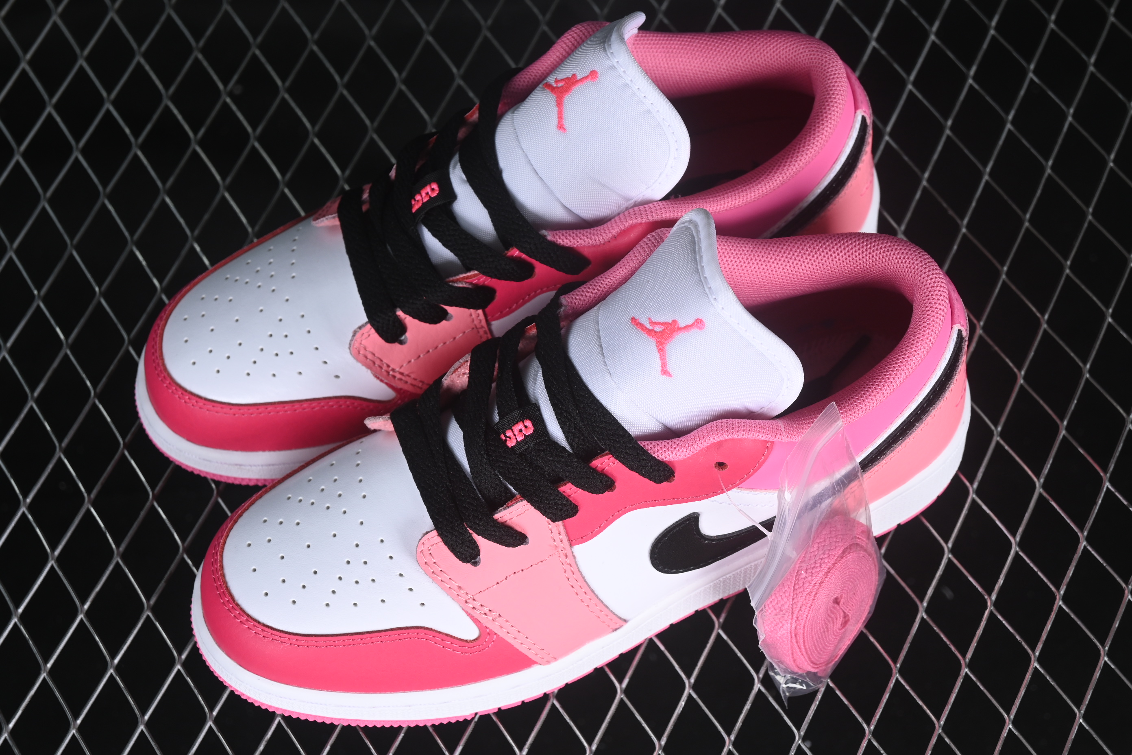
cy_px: 378
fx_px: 2358
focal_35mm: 75
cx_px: 566
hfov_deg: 27.0
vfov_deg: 18.2
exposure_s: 1/80
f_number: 7.1
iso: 160
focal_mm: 50
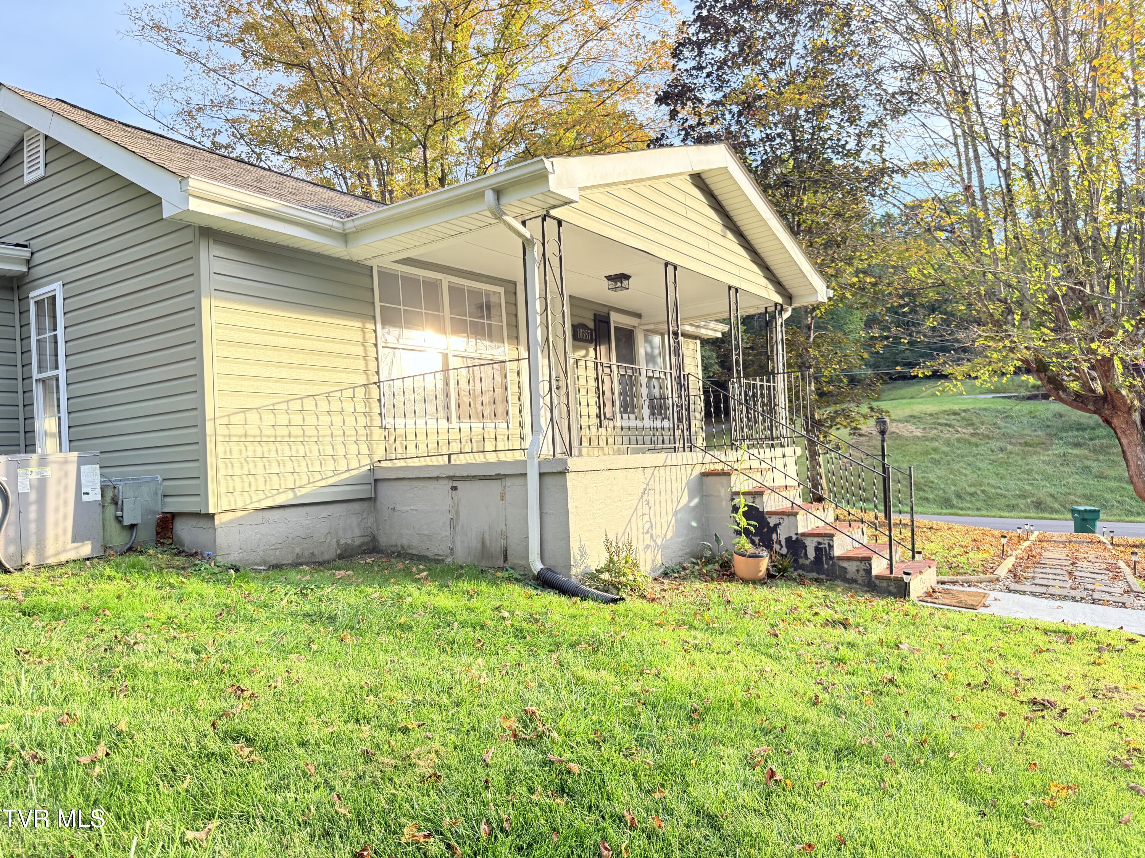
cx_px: 572
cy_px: 429
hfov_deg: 71.6
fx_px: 794
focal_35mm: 24
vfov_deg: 56.8
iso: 100
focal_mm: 6.76
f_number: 1.78
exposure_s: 1/473
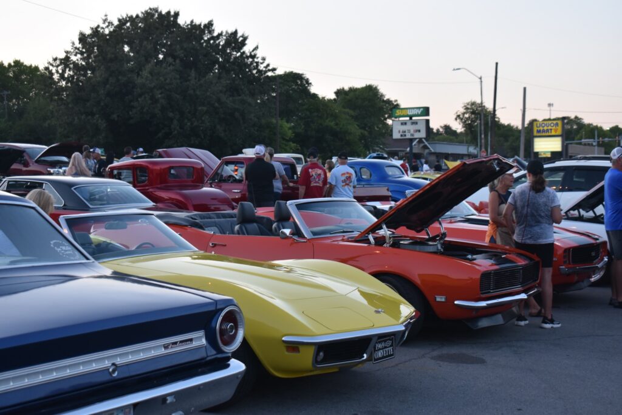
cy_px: 208
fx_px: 985
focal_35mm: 57
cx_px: 311
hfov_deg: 35.0
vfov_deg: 23.8
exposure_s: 1/125
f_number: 5.6
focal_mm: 38
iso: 400
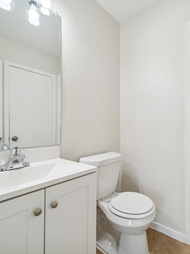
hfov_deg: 64.8
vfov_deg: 84.7
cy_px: 128
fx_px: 139
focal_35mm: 19
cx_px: 141
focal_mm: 13
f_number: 8
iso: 640
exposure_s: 1/60
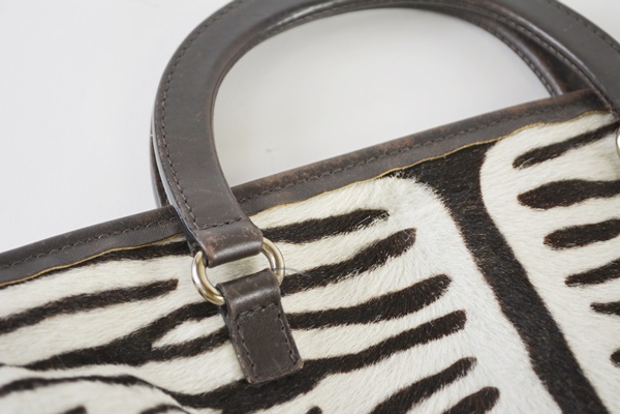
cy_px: 207
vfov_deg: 18.2
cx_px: 310
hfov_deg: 27.0
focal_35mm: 75
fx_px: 1292
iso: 400
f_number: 5.6
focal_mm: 50
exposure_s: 1/60
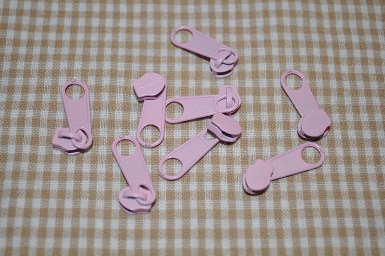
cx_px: 192
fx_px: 705
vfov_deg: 20.6
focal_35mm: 66
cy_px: 128
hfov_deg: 30.6
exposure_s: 1/60
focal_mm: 44
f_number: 5.3
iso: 200
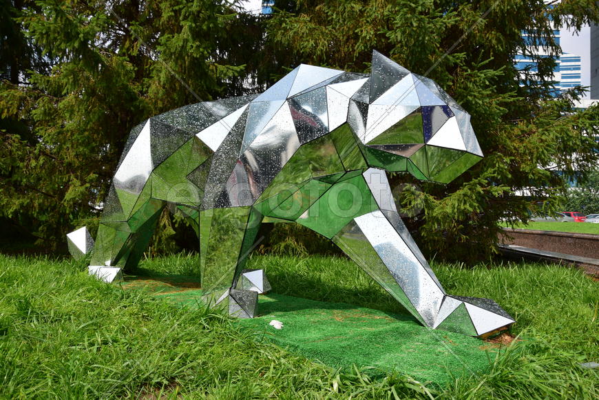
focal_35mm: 27
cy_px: 200
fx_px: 449
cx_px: 300
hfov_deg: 67.4
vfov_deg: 47.9
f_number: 9
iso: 100
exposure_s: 1/250
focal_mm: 18
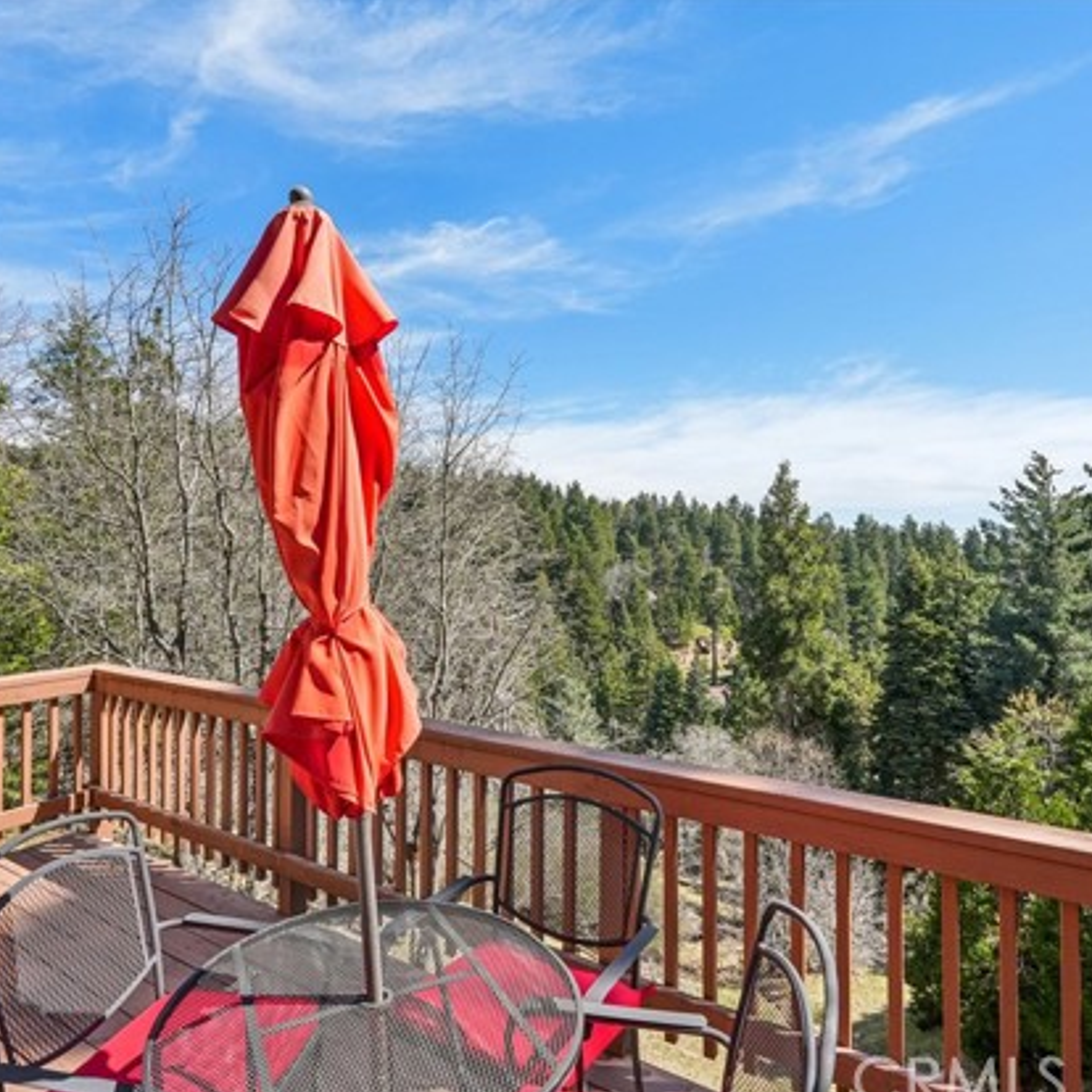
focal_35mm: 22
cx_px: 530
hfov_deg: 70.5
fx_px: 773
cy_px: 557
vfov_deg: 70.5
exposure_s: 1/500
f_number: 9.5
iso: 400
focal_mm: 16.5
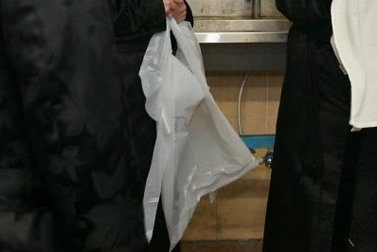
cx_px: 322
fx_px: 943
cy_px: -54
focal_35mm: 90
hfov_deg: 22.2
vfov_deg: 14.7
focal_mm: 35
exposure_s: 1/125
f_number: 4
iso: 400
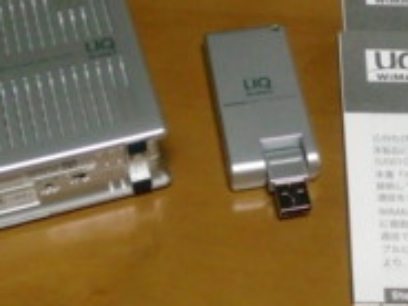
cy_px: 11
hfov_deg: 23.4
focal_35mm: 83
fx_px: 978
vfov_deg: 17.4
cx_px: 297
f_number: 2.8
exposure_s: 1/100
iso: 800
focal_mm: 5.58
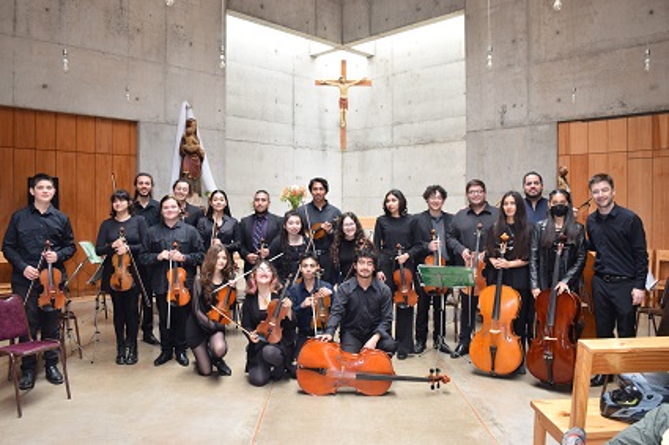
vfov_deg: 47.9
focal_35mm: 27
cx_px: 334
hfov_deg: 67.4
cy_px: 222
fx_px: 502
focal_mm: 18
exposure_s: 1/100
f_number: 5
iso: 800
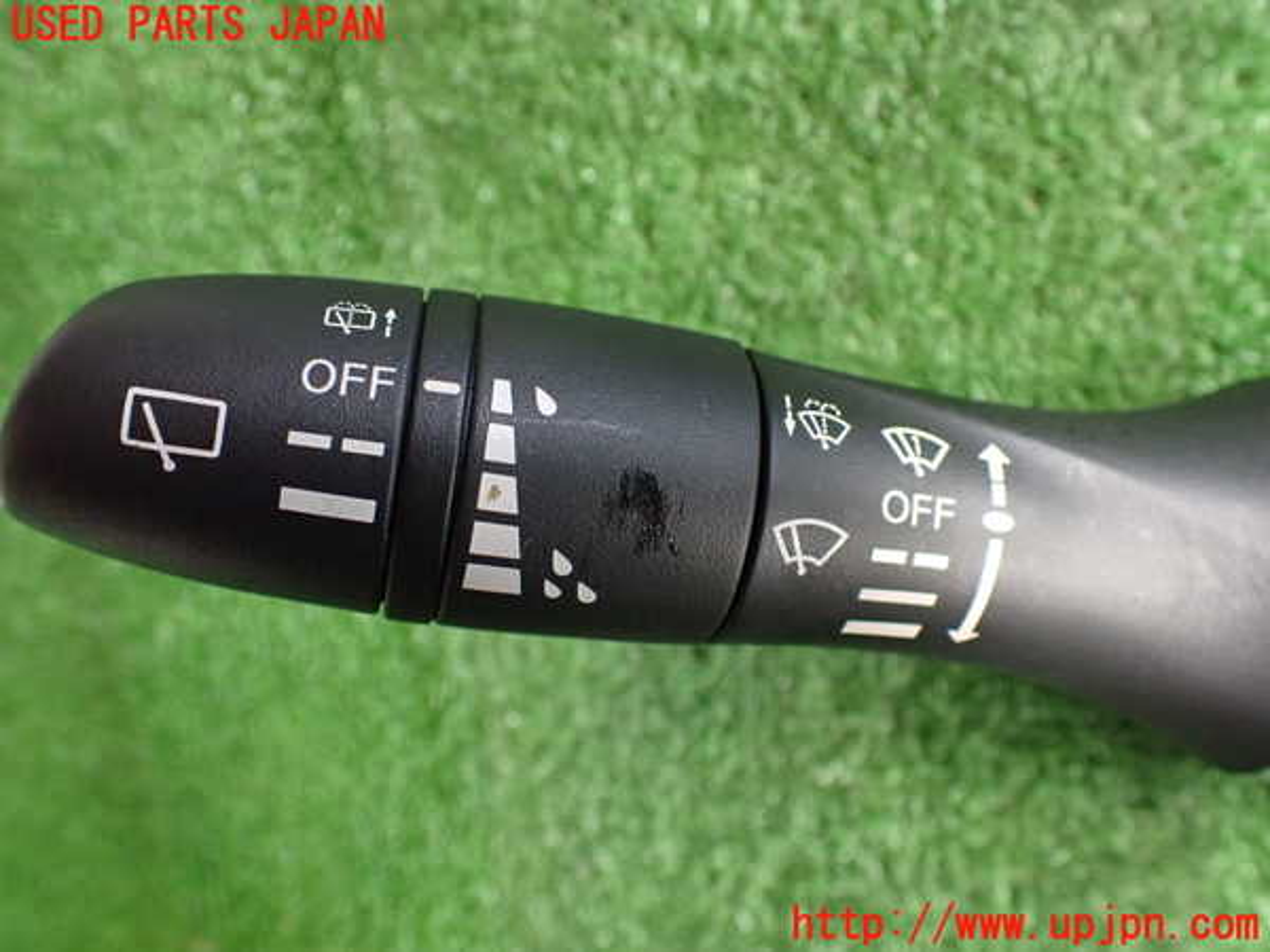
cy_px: 476
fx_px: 1101
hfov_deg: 60.0
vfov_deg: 46.8
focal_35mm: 30
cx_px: 635
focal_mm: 5.4
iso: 800
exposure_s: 1/60
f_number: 2.3
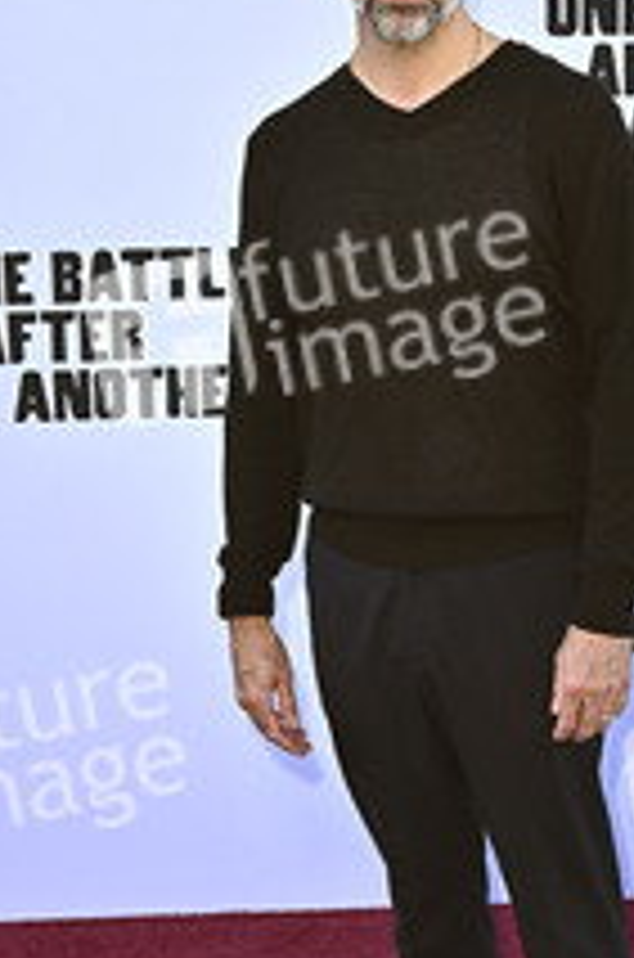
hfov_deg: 17.1
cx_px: 445
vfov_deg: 25.7
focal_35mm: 79
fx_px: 2097
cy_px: 544
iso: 640
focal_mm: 42
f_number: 5
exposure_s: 1/320
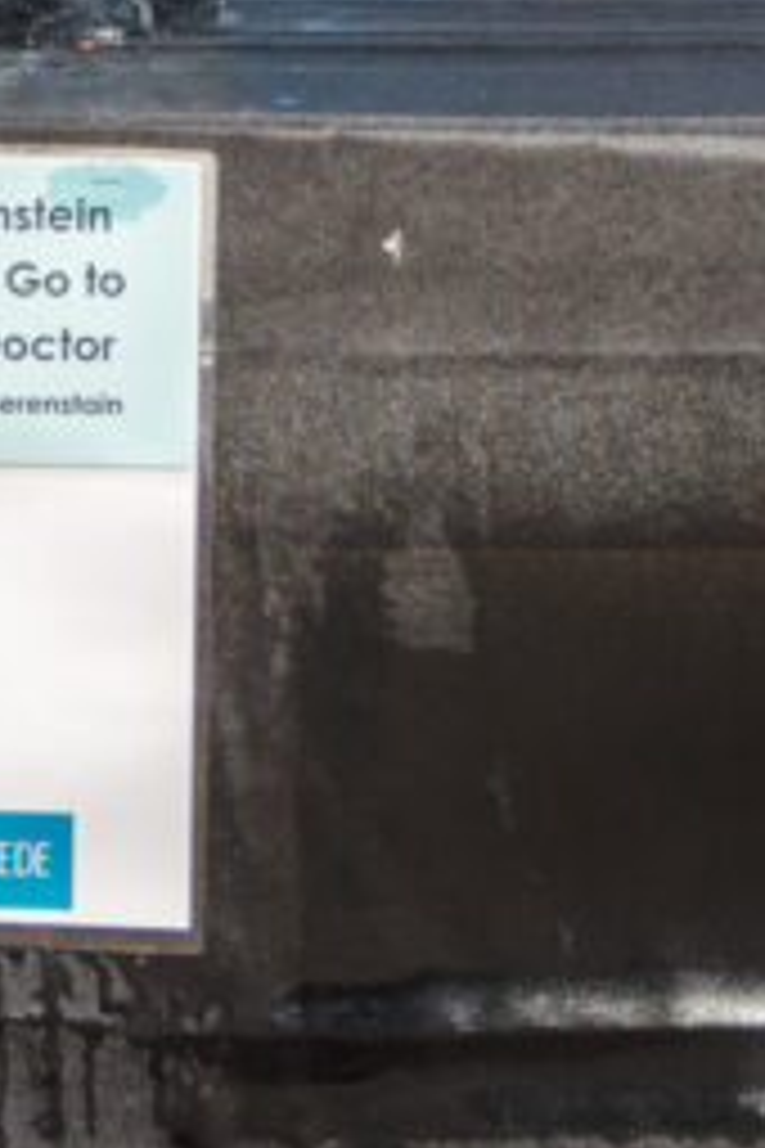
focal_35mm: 269
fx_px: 8574
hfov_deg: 5.1
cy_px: -1112
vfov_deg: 7.4
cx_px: -353
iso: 320
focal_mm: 45
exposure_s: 1/8000
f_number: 2.8
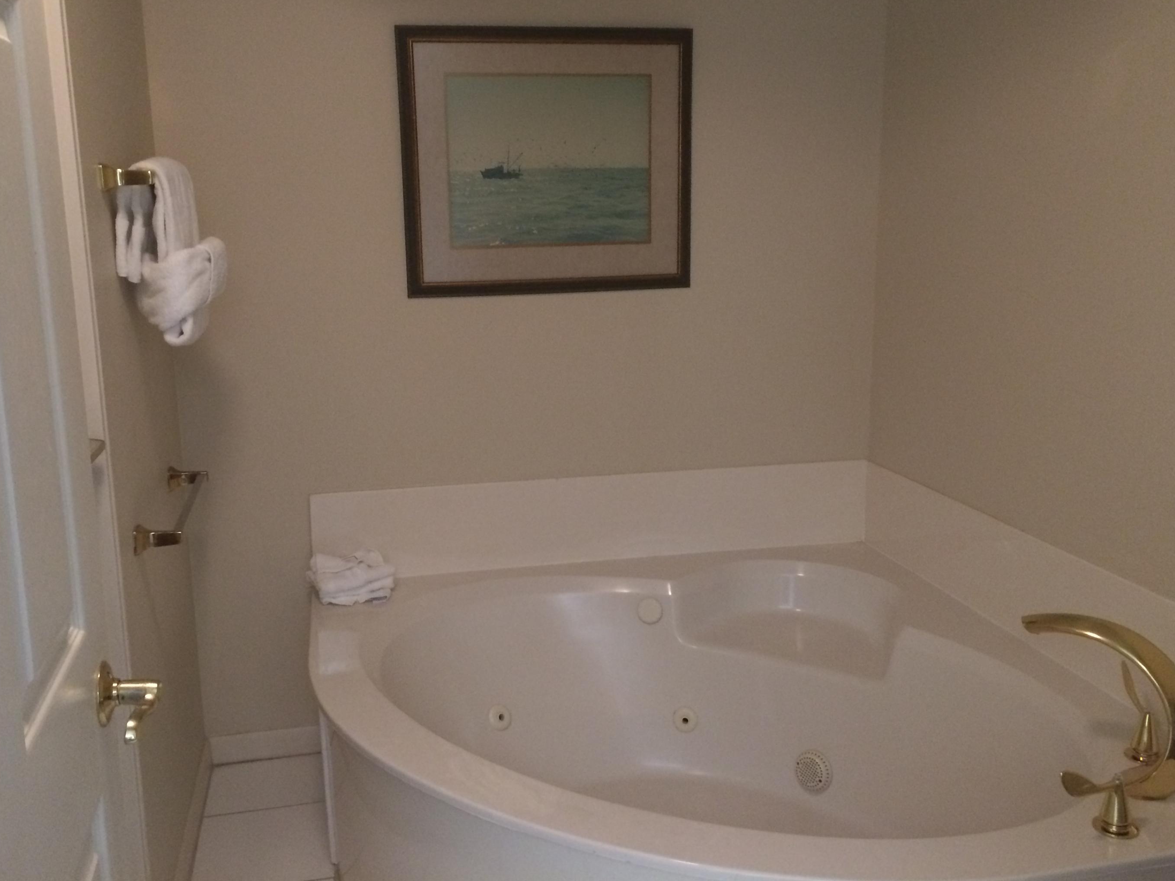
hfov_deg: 56.8
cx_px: 580
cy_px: 400
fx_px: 1086
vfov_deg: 44.1
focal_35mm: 32
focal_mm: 4.15
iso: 320
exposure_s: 1/30
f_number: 2.2
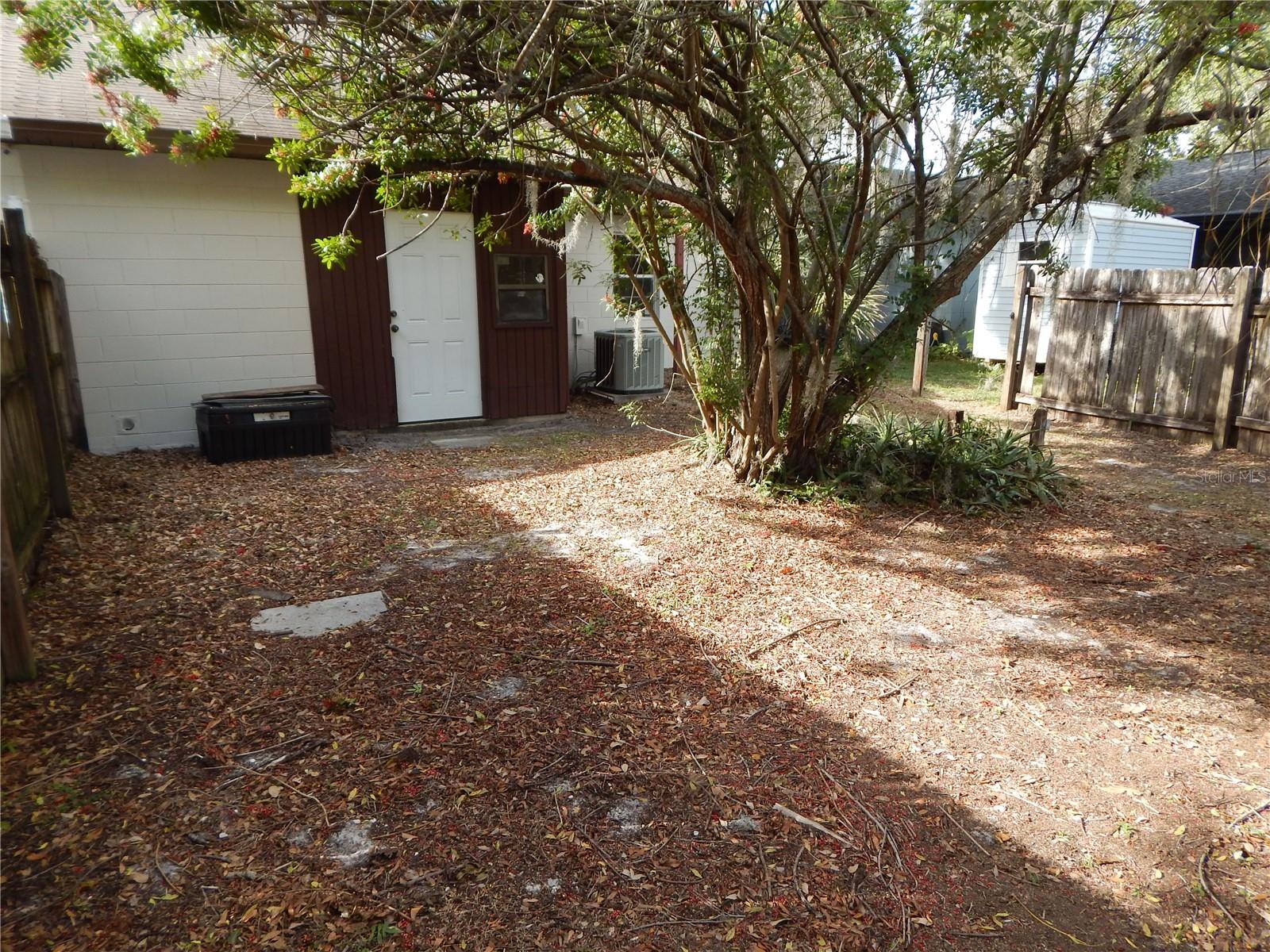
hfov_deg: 76.4
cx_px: 635
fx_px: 807
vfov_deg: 61.1
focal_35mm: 22
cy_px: 476
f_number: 3
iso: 125
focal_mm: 4
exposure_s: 1/200
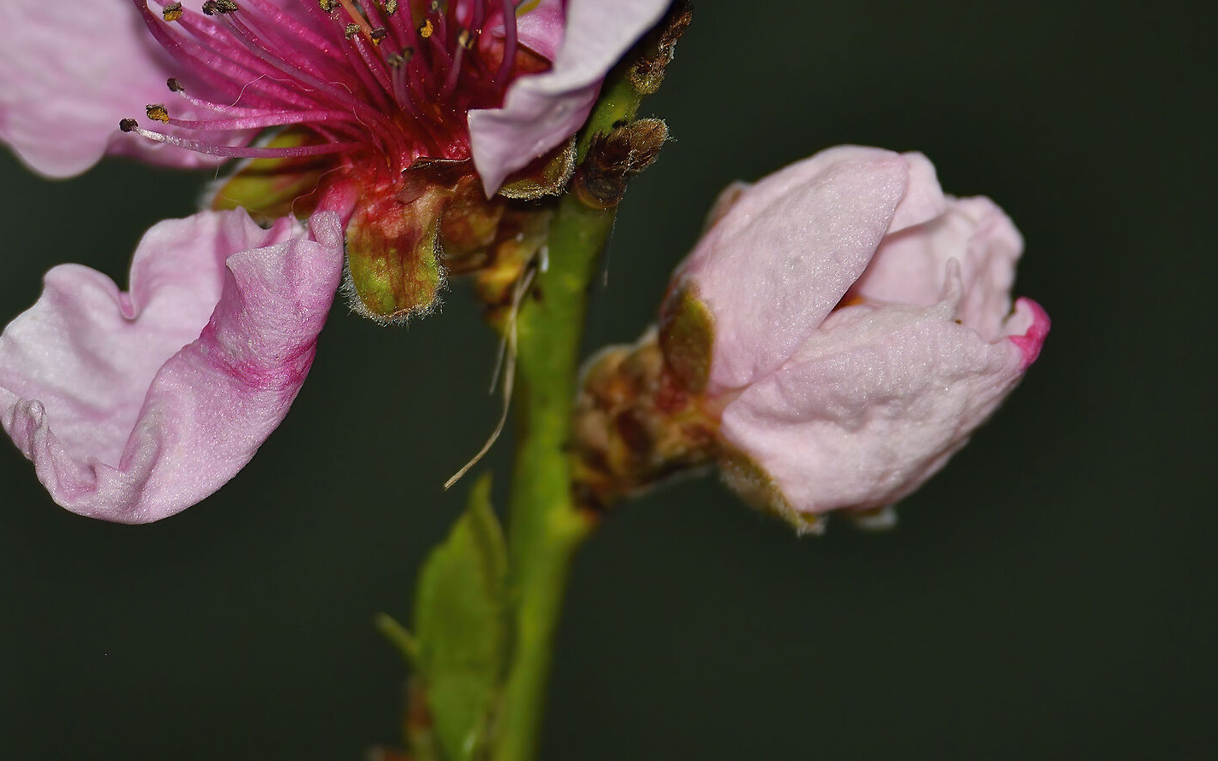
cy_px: 146
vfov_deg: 1.0
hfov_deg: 1.6
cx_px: 528
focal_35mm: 1285
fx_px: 42648
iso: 800
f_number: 8
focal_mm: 500
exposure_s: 1/1250
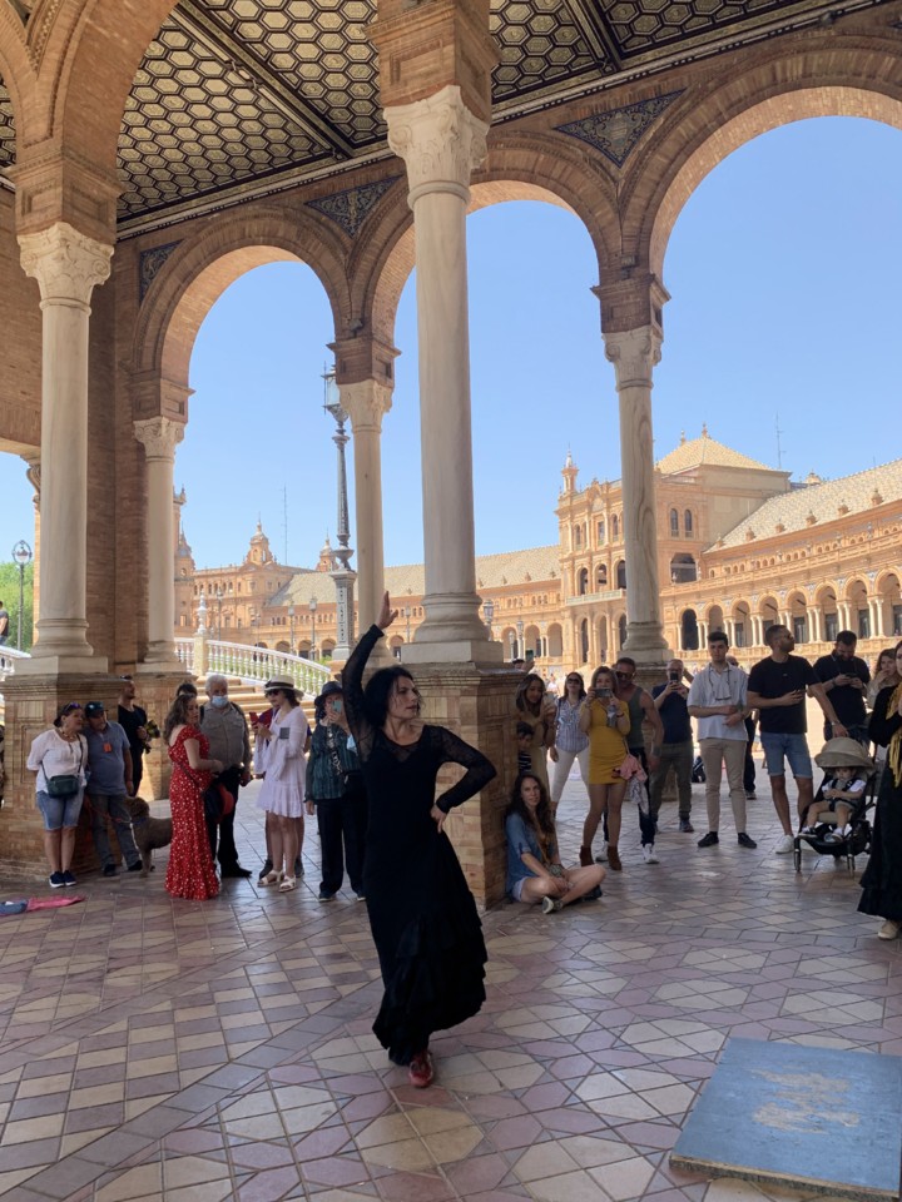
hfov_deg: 53.1
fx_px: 903
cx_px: 451
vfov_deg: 67.3
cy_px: 601
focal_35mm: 26
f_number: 1.8
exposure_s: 1/608
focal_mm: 4.25
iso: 25
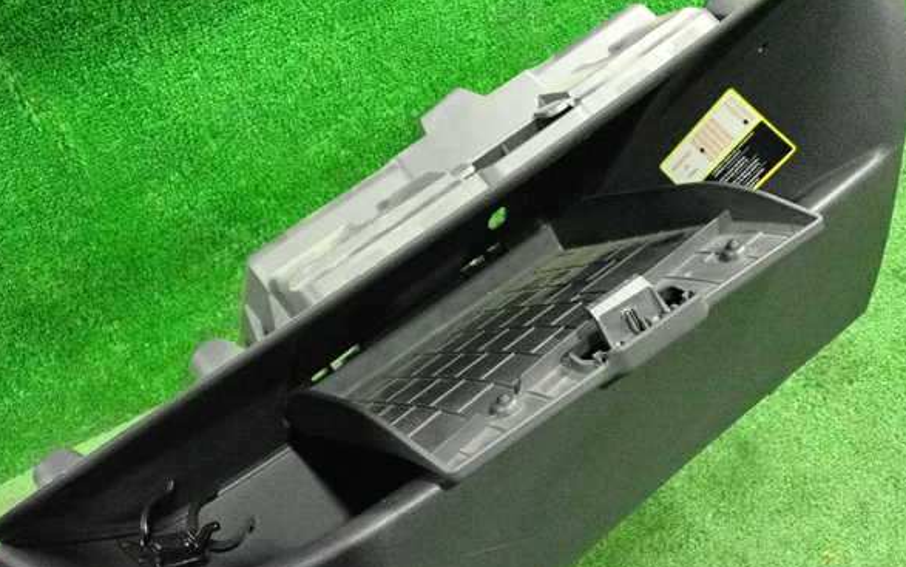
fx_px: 963
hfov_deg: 50.4
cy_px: 294
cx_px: 454
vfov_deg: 32.8
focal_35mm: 39
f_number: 2.5
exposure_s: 1/125
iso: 5000
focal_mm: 6.37
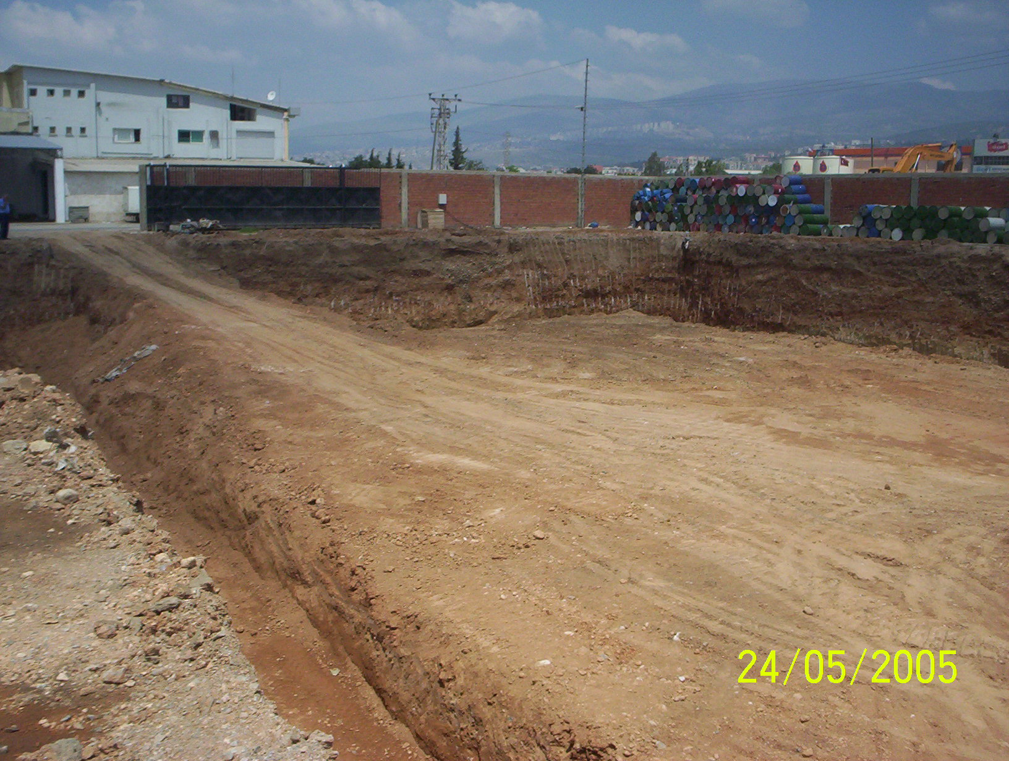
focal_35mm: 38
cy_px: 380
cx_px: 504
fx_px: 1110
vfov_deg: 37.9
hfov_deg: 48.9
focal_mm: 4.99
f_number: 4.5
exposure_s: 1/1733
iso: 100
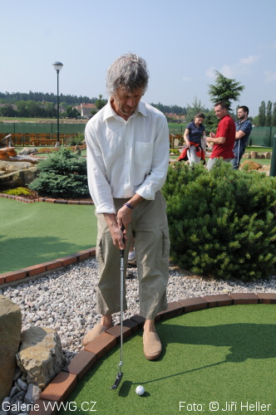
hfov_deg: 39.9
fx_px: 381
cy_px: 208
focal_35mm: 33
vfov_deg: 57.3
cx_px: 138
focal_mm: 22
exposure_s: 1/800
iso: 200
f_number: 7.1
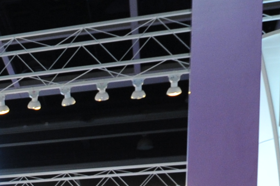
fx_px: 840
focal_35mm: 108
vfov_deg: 11.0
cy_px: 420
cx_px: -299
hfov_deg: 15.0
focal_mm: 18
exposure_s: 1/200
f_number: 5
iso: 1000
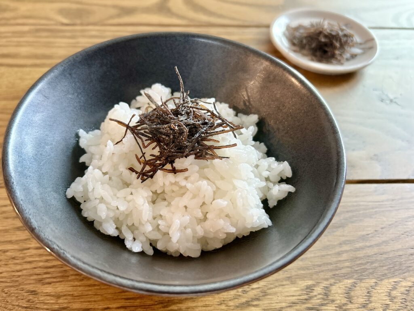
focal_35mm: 26
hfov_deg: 67.3
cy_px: 156
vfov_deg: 53.1
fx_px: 311
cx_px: 207
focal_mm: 5.7
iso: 320
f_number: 1.5
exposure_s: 1/60
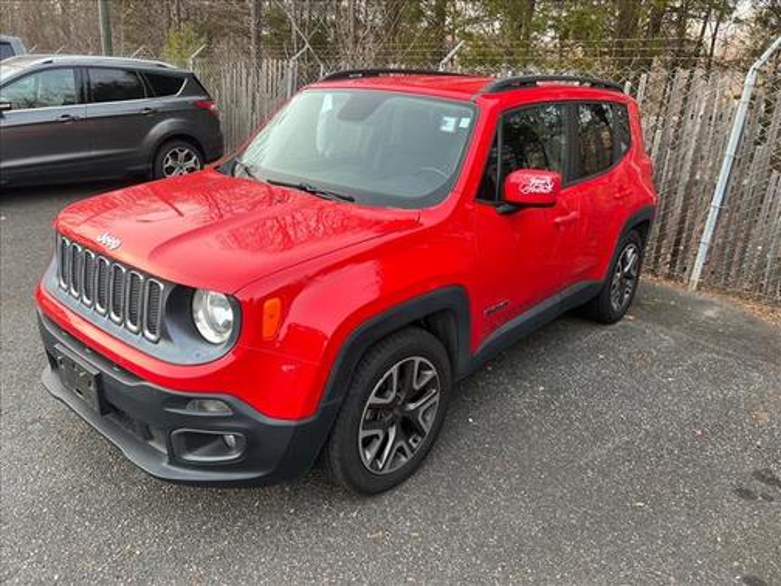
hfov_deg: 67.3
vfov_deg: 53.1
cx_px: 390
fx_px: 587
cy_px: 293
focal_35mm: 26
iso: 40
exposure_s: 1/121
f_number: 1.5
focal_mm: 5.7
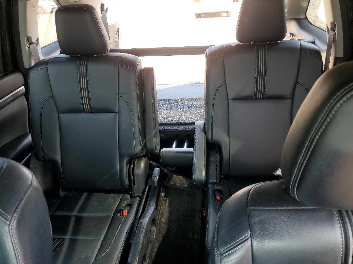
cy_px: 132
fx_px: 265
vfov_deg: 53.1
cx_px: 176
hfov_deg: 67.3
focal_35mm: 26
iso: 52
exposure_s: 1/120
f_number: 1.5
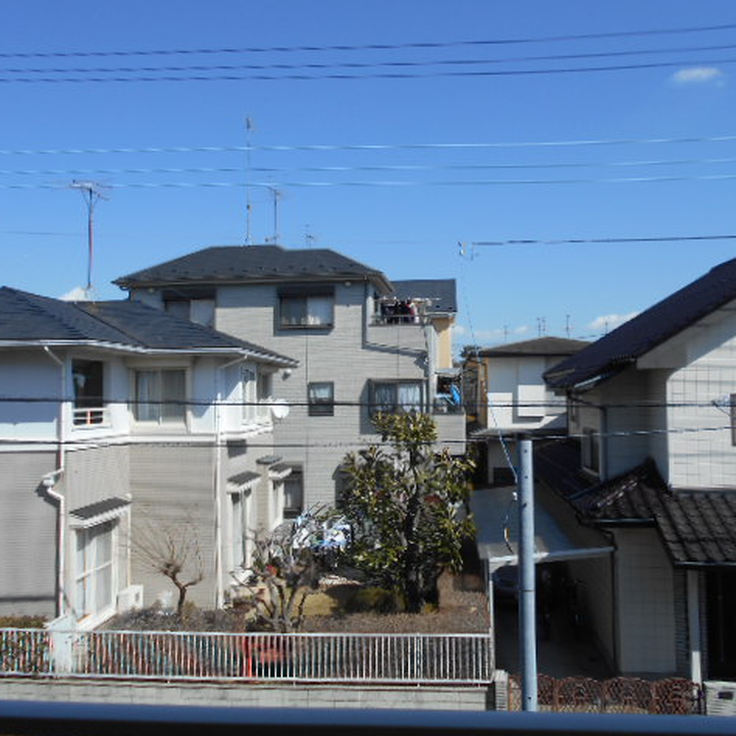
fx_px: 746
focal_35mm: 31
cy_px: 366
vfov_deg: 52.5
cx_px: 376
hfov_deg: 52.5
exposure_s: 1/1250
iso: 80
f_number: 3.2
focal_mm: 4.6
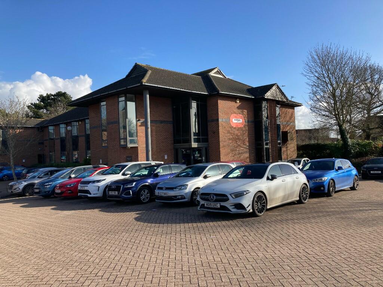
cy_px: 144
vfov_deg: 49.7
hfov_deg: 63.4
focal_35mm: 28
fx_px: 310
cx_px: 192
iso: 20
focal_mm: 3.99
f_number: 1.8
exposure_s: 1/1263
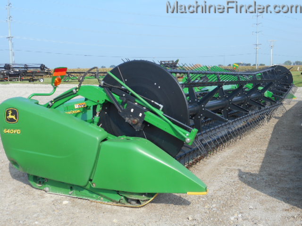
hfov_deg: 42.9
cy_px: 113
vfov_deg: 32.9
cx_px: 151
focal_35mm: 44
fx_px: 384
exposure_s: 1/320
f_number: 4.7
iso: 80
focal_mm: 7.9
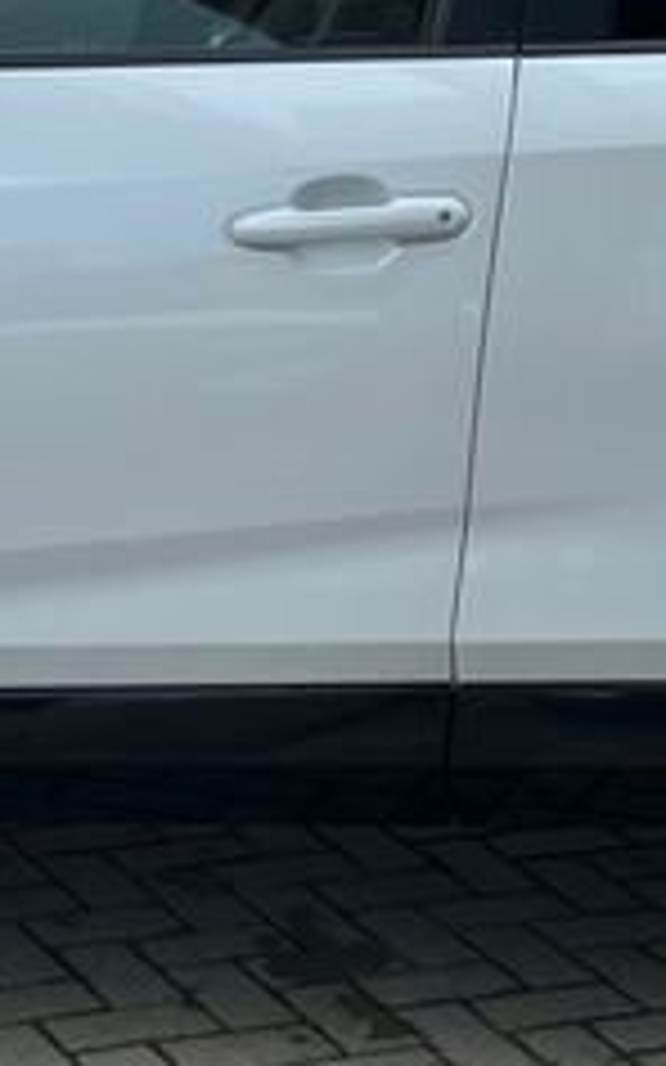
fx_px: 3458
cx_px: 198
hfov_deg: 11.0
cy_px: -13
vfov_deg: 17.1
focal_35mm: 119
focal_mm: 5.1
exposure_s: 1/432
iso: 50
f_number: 1.6
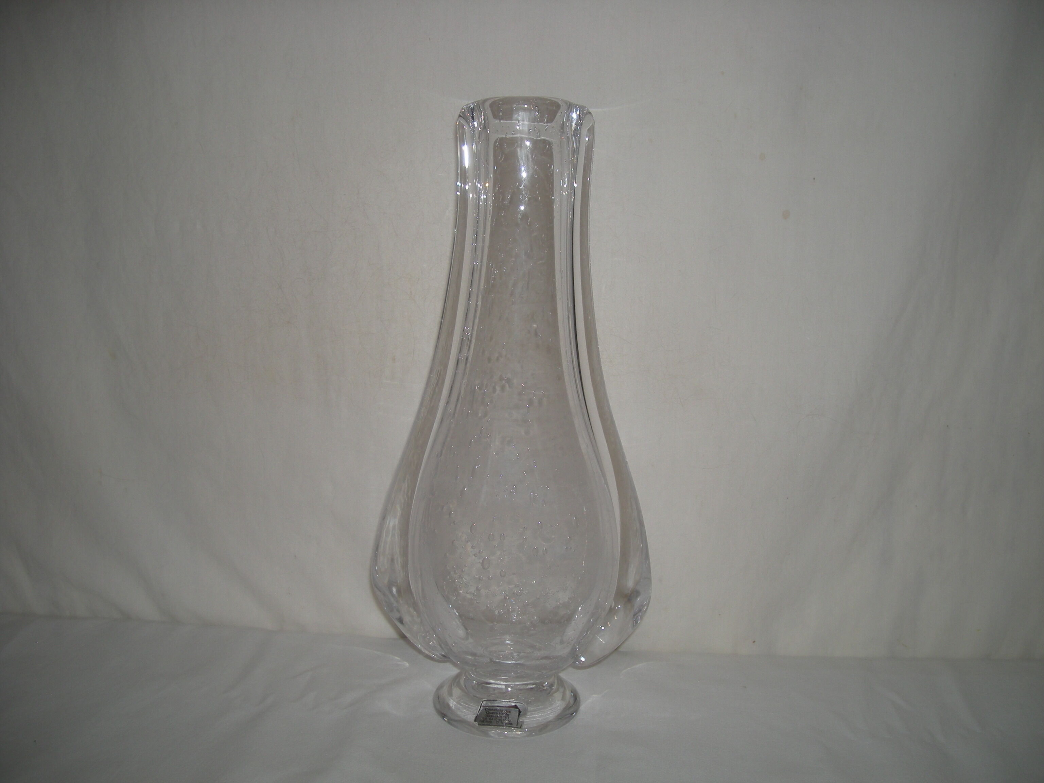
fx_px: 1056
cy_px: 392
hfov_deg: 52.6
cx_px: 522
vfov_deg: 40.7
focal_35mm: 35
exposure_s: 1/53.2
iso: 50
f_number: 2.8
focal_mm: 5.7
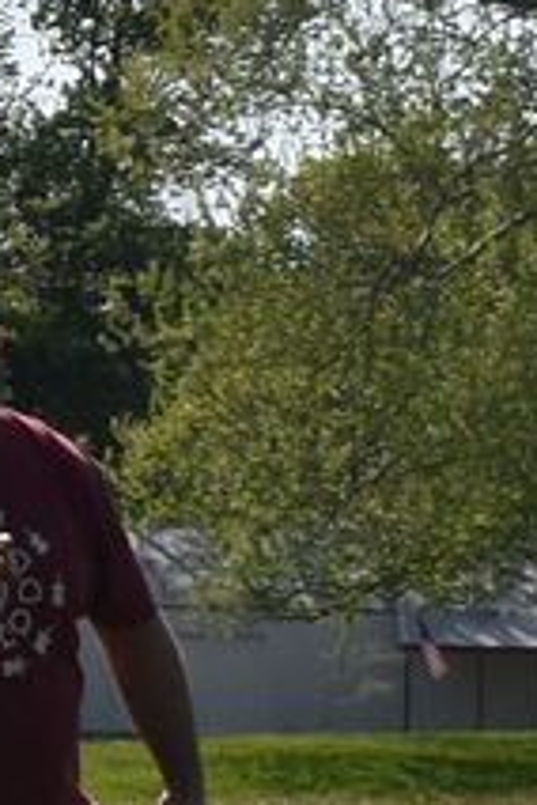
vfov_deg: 4.8
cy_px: 119
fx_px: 9688
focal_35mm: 433
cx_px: -2167
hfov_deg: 3.0
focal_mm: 30
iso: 280
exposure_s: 1/2000
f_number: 8
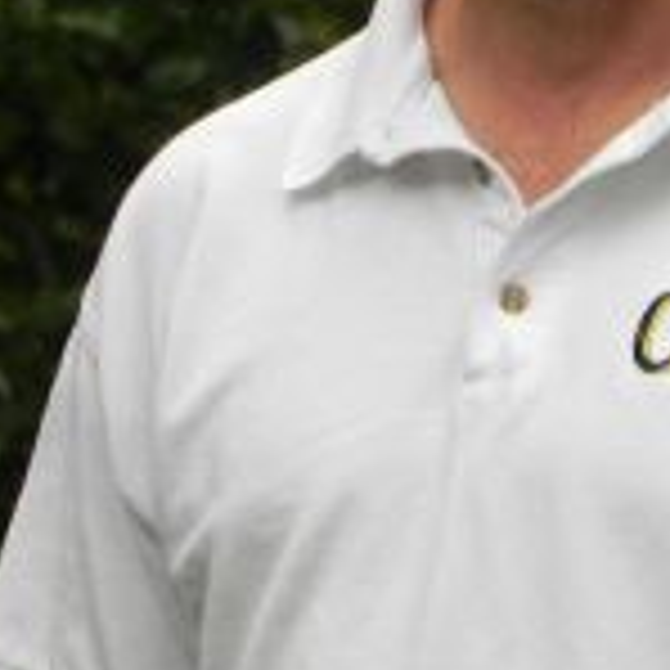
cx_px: 562
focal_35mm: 690
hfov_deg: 2.5
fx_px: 15110
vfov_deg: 2.5
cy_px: -27
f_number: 4.5
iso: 160
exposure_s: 1/114
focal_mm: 51.8
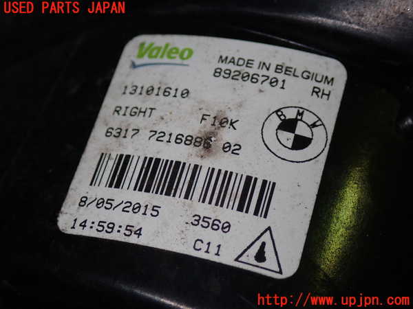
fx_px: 978
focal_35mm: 82
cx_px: 206
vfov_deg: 18.0
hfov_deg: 23.8
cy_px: 154
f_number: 13
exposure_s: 1/80
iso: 200
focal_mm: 14.62
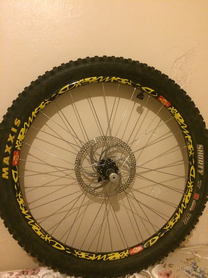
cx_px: 104
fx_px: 232
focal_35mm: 29
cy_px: 139
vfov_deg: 61.7
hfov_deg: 48.2
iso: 400
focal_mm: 4.15
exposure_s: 1/17
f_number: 2.2
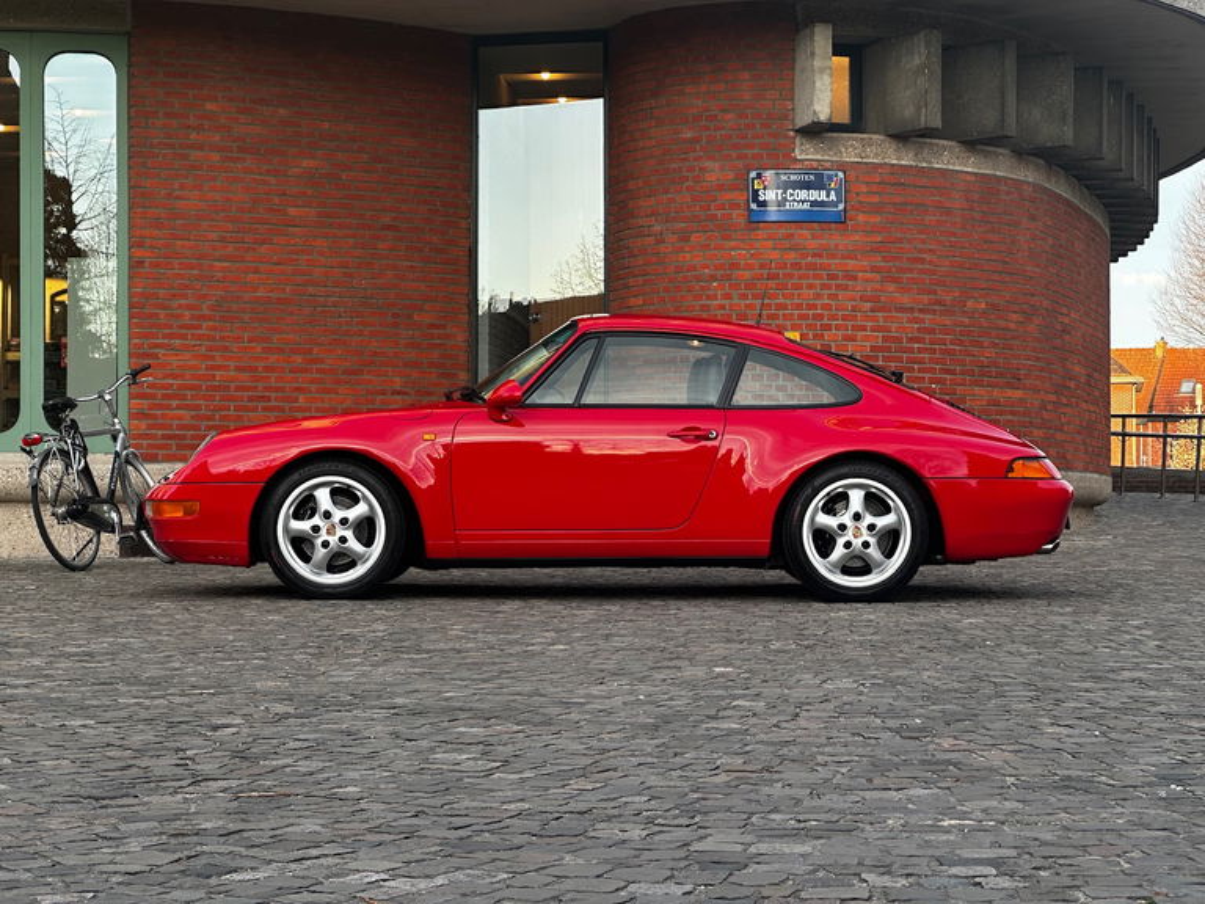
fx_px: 2680
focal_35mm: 77
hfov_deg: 25.3
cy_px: 452
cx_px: 602
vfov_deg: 19.1
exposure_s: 1/99
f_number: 2.8
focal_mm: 9
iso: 50
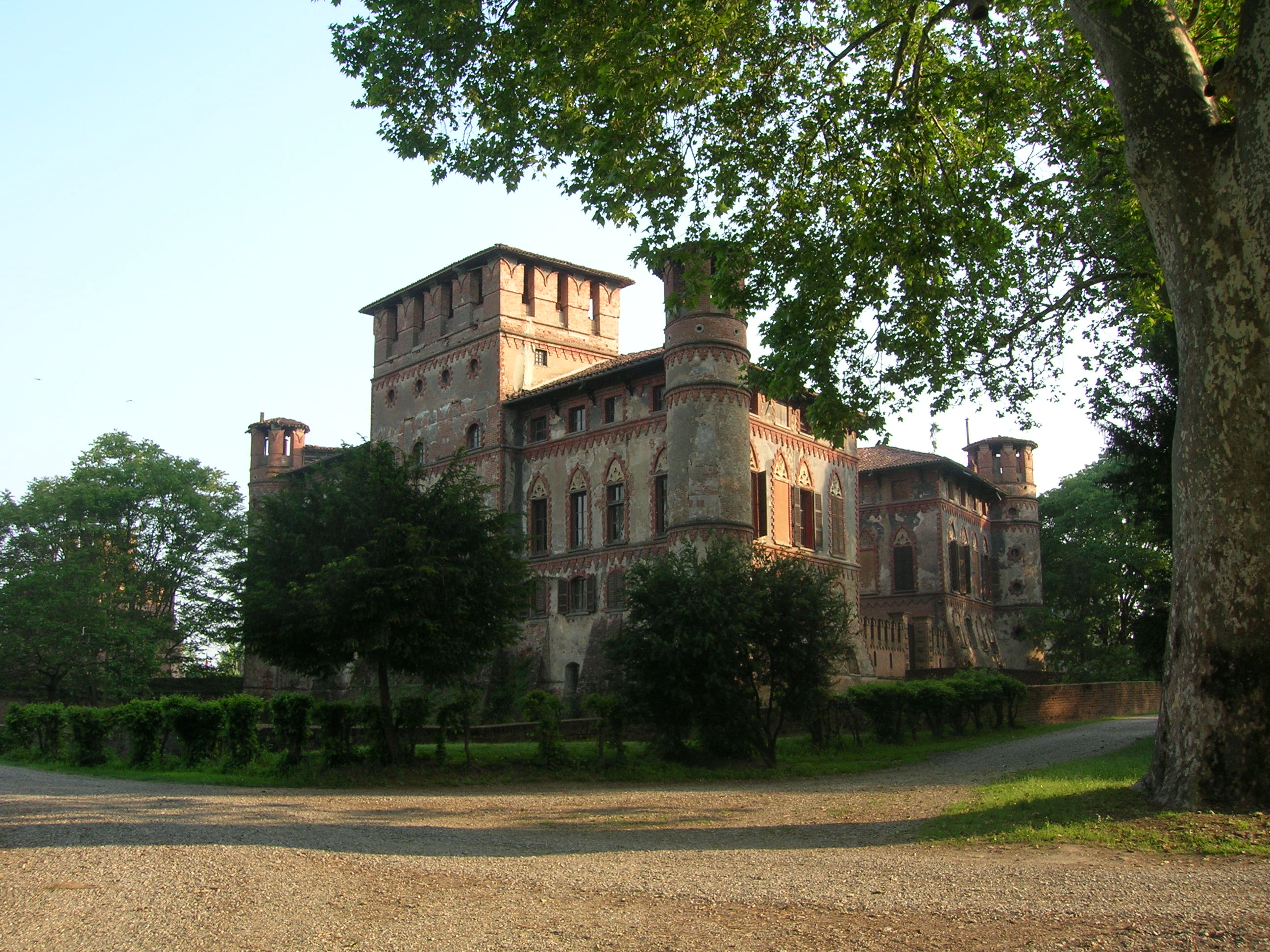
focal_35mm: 34
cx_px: 635
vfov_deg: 41.8
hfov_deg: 54.0
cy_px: 476
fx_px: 1247
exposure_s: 1/104
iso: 50
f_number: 4.9
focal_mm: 5.7
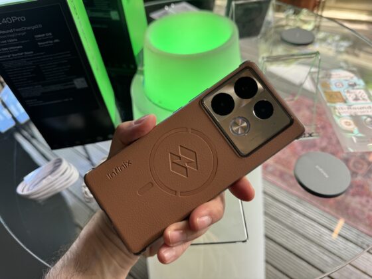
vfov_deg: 56.8
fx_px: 258
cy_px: 140
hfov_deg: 71.6
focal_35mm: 24
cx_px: 186
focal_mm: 6.76
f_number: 1.78
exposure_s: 1/121
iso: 80
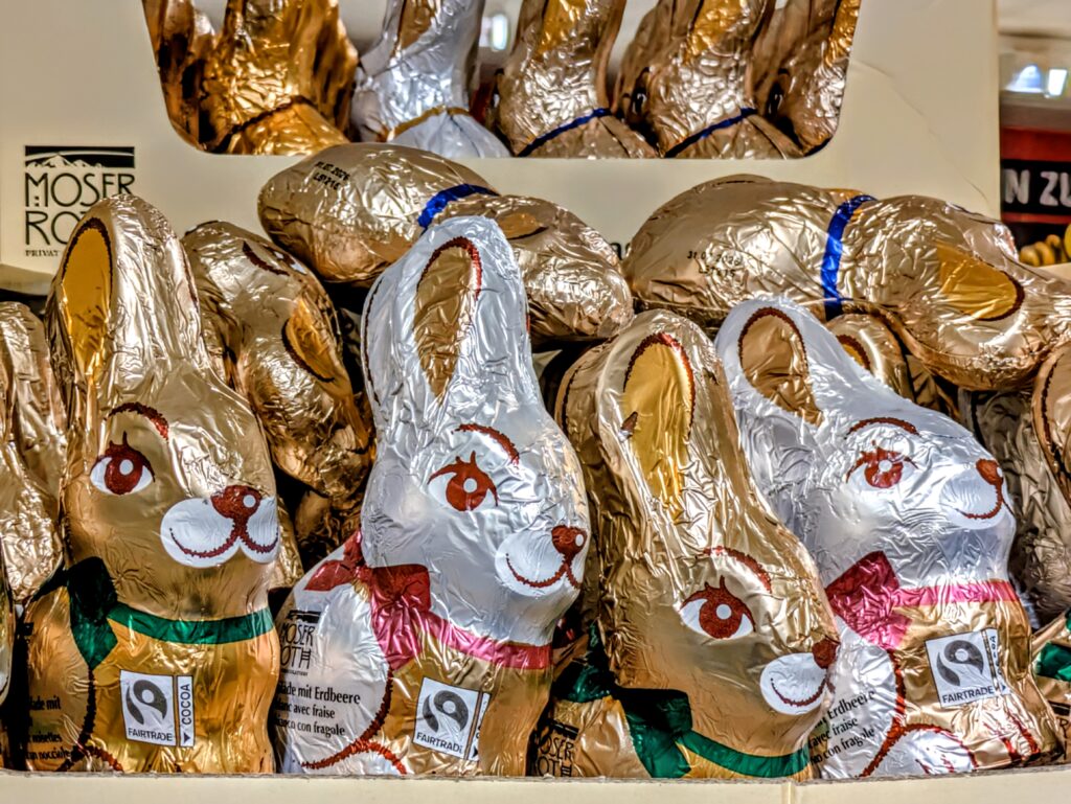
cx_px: 536
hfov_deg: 37.5
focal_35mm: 51
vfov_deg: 28.6
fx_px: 1579
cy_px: 402
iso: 48
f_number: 1.89
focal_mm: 5.43
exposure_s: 1/116
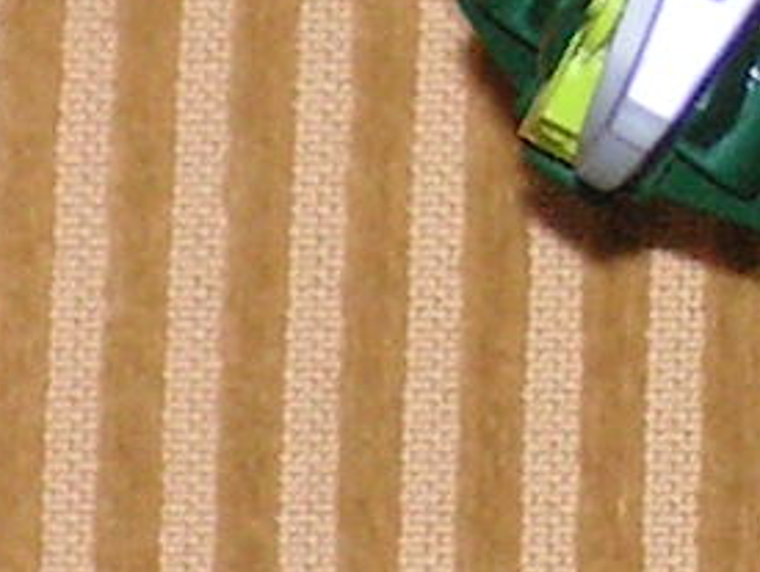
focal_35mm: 1071
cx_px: 1335
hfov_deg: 1.8
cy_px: -434
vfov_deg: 1.4
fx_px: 23545
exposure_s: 1/160
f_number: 3.4
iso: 200
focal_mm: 24
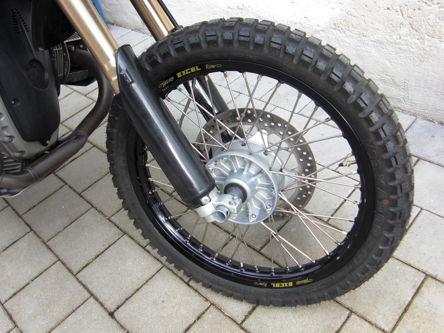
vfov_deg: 42.9
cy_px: 166
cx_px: 222
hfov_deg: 55.4
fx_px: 423
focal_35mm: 33
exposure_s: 1/80
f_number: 2.7
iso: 50
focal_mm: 5.8
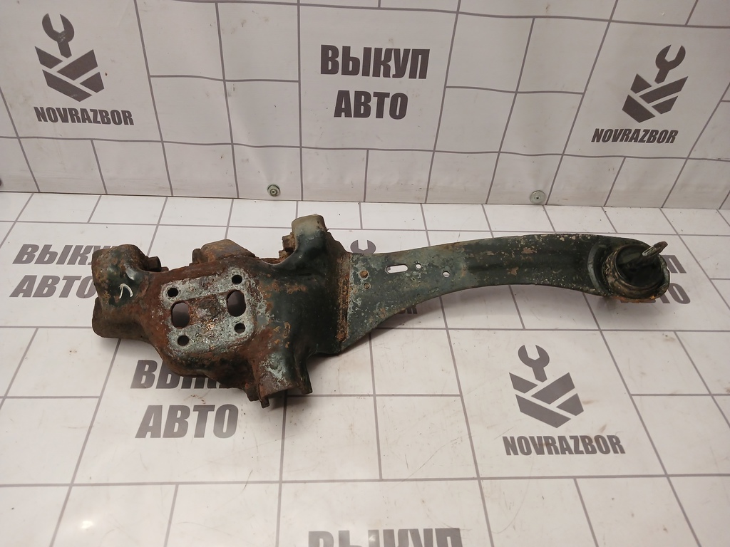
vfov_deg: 51.4
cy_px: 274
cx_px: 365
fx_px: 569
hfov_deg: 65.3
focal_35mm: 27
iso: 160
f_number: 1.8
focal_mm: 4
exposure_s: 1/50
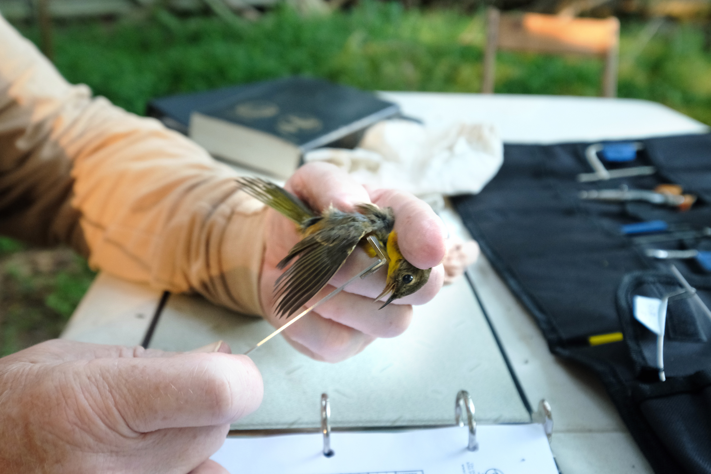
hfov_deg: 53.1
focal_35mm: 36
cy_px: 237
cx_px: 356
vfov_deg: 36.9
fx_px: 711
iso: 2000
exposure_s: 1/60
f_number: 5
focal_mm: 24
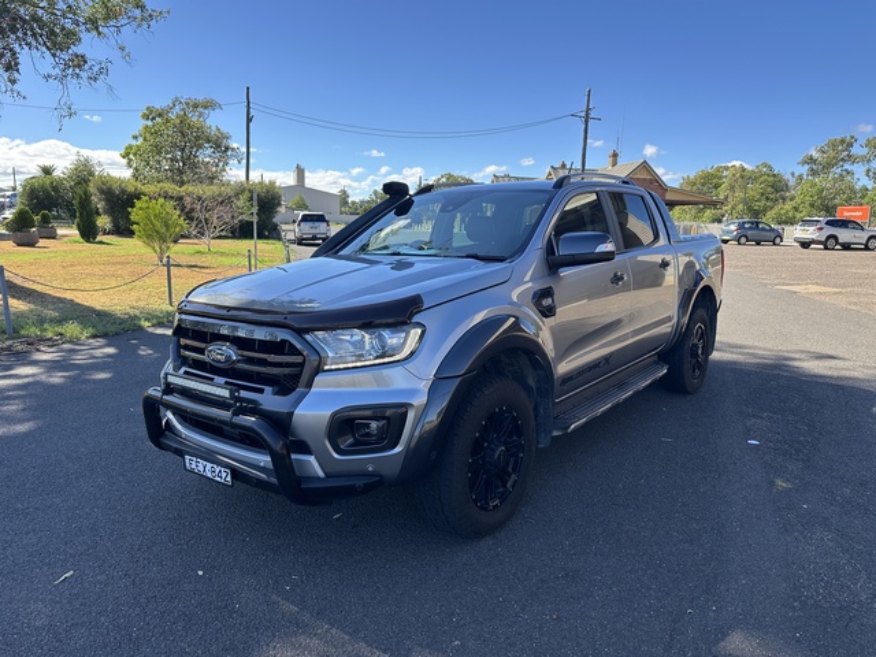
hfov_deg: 71.6
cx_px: 438
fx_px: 607
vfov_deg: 56.8
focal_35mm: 24
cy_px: 328
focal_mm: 6.86
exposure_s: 1/1916
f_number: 1.78
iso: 80
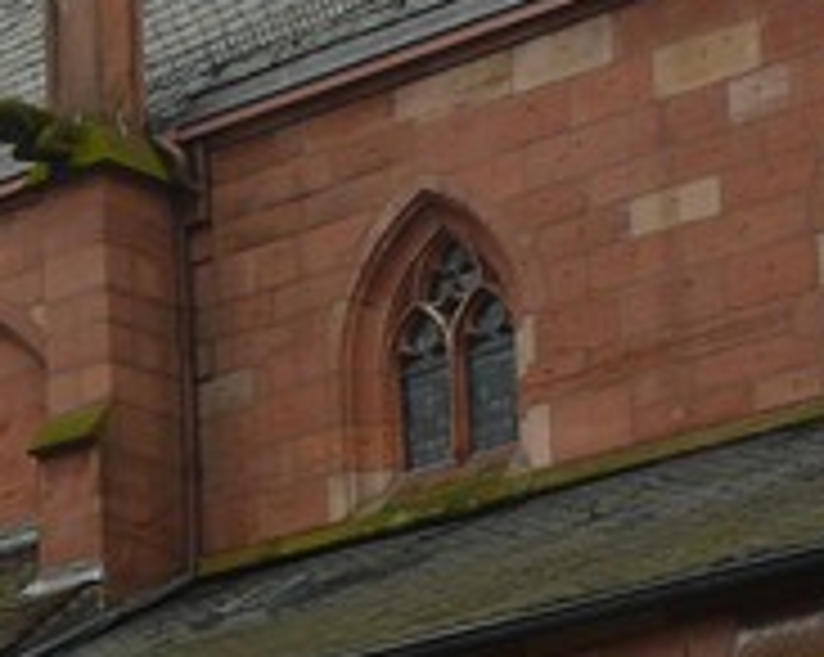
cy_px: 986
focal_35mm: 172
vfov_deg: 8.8
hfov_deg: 10.5
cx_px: -738
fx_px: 4190
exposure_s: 1/125
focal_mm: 9.2
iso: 100
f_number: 4
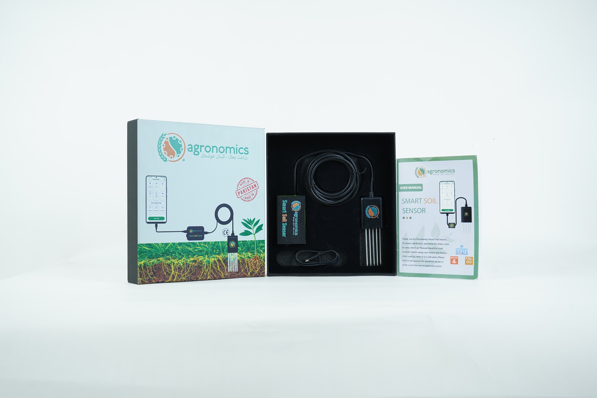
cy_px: 199
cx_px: 298
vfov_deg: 33.4
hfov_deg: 48.5
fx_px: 663
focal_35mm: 40
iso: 640
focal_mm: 40
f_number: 6.3
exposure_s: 1/100
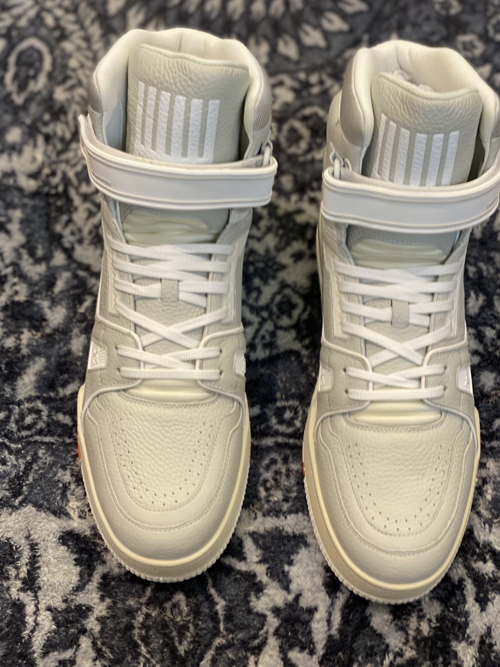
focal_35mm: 55
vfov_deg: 34.9
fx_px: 1059
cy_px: 326
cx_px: 257
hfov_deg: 26.6
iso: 125
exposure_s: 1/33
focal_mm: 6
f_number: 2
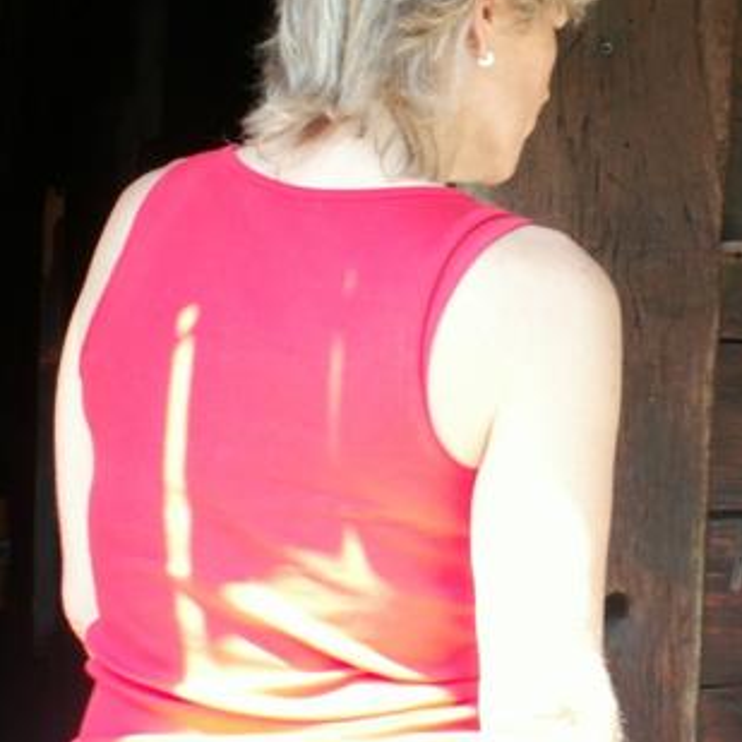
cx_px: 764
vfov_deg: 14.9
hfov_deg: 14.6
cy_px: 288
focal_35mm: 117
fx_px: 2837
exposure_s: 1/40
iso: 50
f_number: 3.2
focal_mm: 10.72
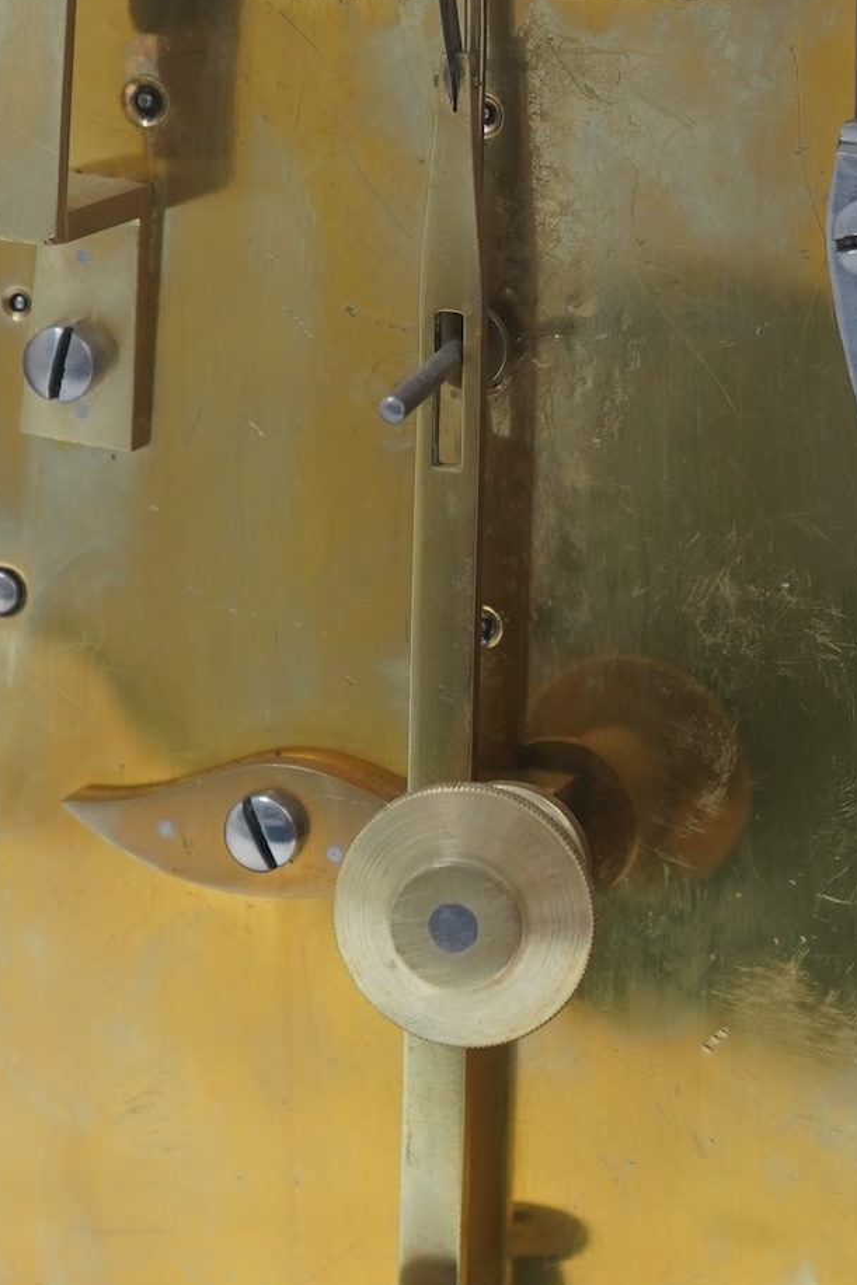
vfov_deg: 15.5
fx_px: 4676
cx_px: 540
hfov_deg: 10.5
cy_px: 199
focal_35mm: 131
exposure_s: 1/80
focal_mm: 40
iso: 640
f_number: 4
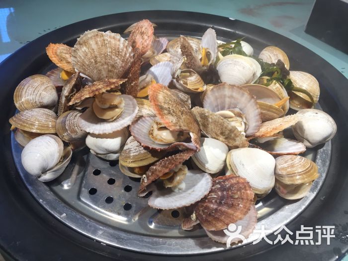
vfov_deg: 48.2
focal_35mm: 29
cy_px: 130
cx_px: 174
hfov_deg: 61.7
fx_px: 292
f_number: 2.2
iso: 50
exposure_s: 1/100
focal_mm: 4.15
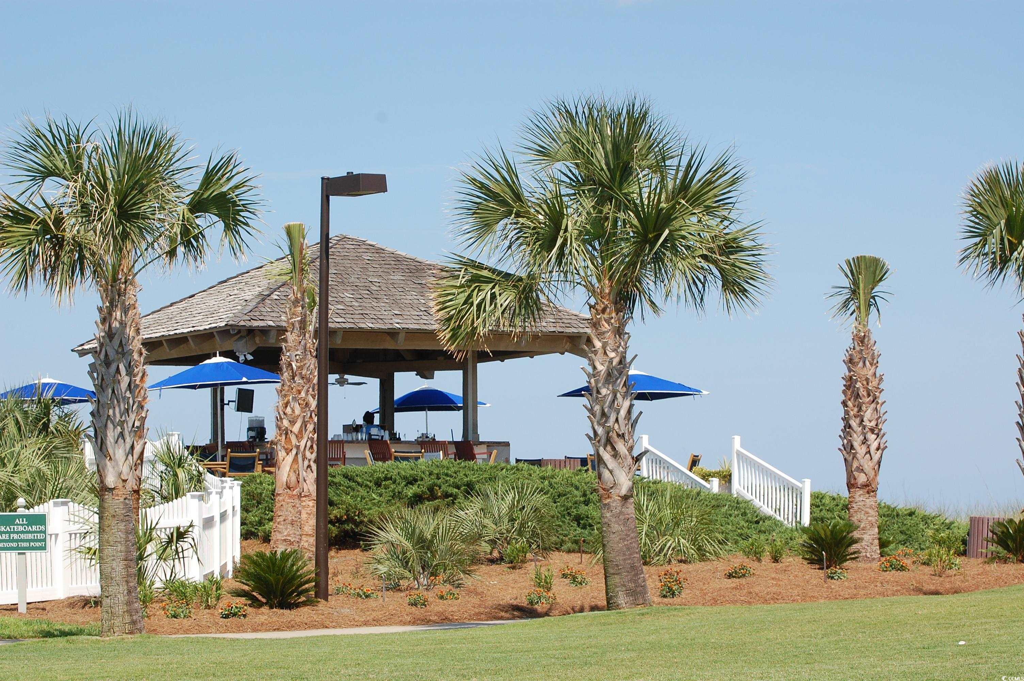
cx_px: 512
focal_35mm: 105
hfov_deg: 19.5
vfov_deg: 13.0
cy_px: 340
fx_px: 2984
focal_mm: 70
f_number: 10
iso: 250
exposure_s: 1/250
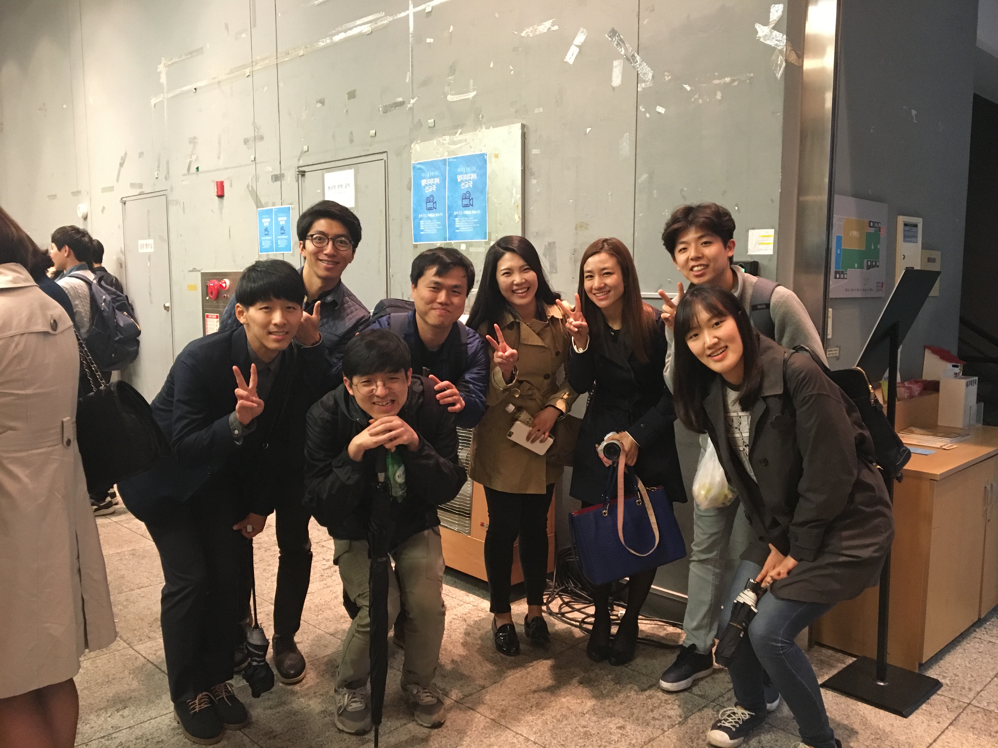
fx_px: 836
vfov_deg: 48.2
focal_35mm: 29
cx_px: 499
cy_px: 374
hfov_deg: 61.7
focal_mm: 4.15
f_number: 2.2
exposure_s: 1/17
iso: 200
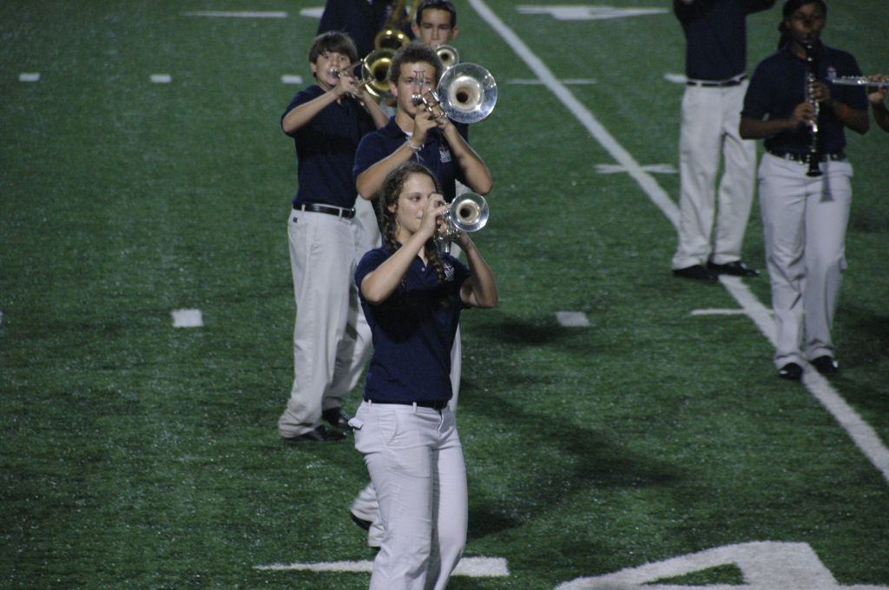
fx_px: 7399
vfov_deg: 4.6
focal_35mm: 300
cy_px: 295
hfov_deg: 6.9
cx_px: 444
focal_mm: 200
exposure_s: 1/60
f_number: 5.6
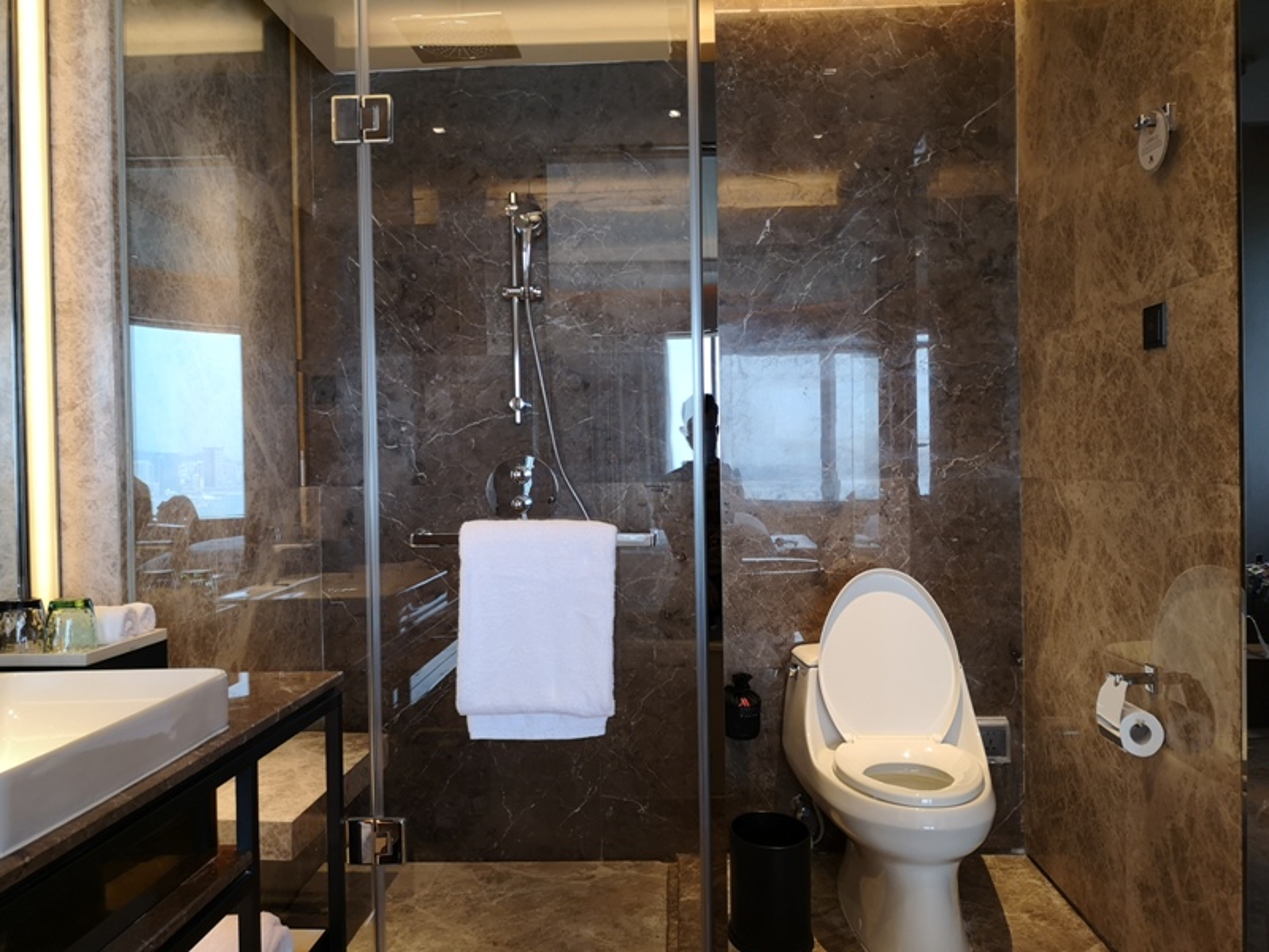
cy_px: 476
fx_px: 990
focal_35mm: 27
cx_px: 634
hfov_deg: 65.3
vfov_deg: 51.4
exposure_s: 1/50
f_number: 1.8
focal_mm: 3.95
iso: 125
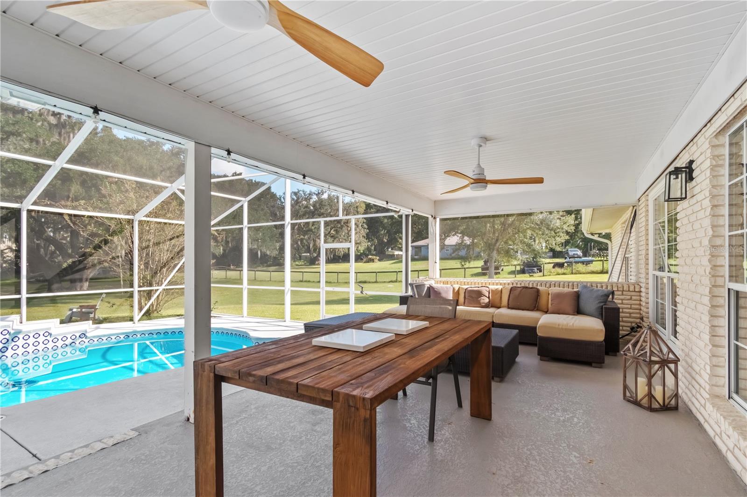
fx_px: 311
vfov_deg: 77.3
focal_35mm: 15
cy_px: 248
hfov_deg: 100.4
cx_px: 374
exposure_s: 1/30
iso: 250
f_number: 9
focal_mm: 10
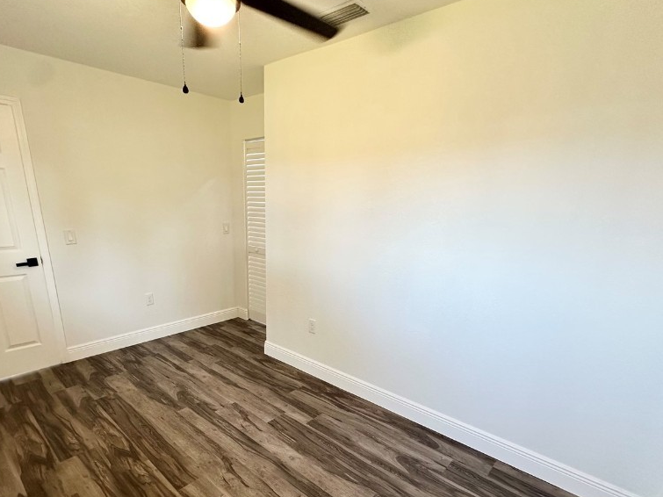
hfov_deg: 84.4
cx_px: 298
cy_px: 310
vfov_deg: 67.6
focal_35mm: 19
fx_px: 364
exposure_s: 1/60
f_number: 2.2
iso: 160
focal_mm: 2.22
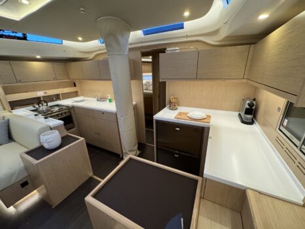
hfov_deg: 102.1
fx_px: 123
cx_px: 152
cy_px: 114
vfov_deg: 85.6
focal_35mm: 14
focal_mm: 2.22
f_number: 2.2
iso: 250
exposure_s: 1/99
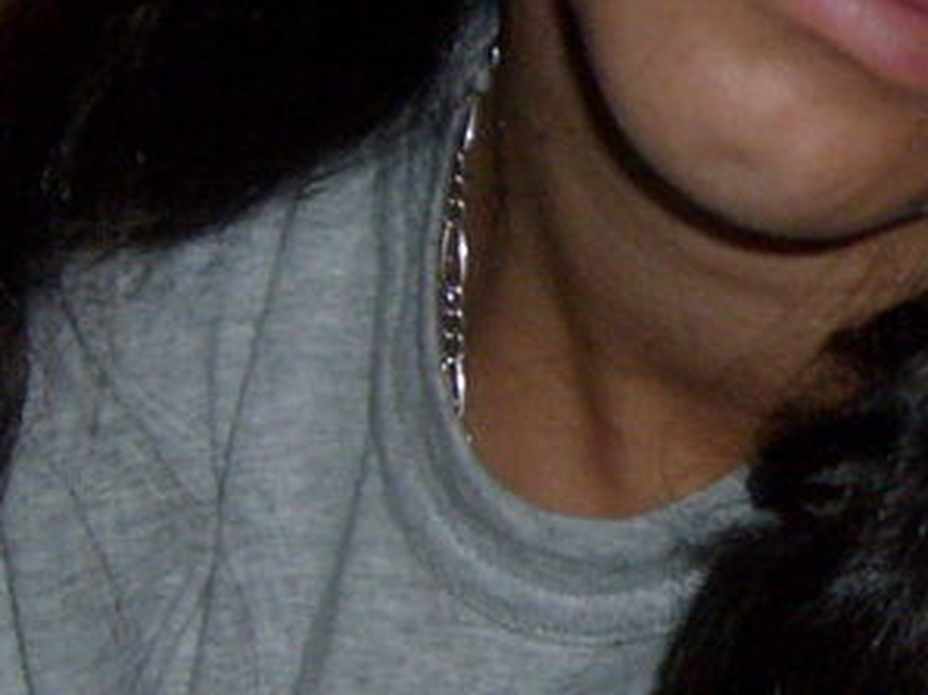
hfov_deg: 13.6
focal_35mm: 141
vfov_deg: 10.5
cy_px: 327
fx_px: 3777
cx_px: 1137
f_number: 2.8
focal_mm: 5.8
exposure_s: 1/45
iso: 100
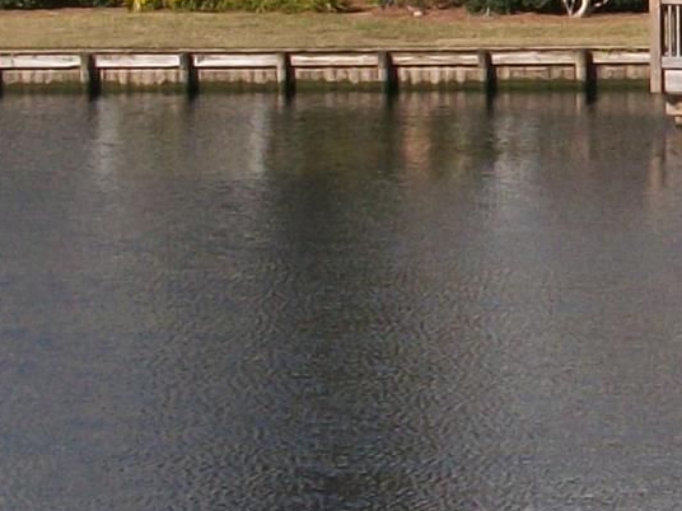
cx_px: 902
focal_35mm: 196
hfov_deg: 9.9
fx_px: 3862
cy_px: 116
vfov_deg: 7.6
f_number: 5.6
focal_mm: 6.3
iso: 80
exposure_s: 1/500
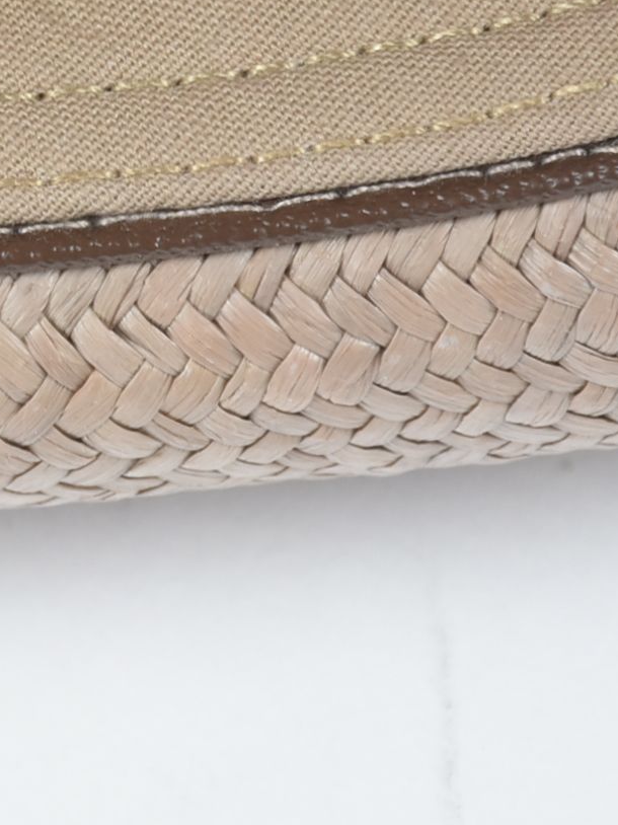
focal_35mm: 743
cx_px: -624
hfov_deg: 2.0
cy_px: 48
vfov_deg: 2.7
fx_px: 17696
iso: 200
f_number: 14
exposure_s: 1/125
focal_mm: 140
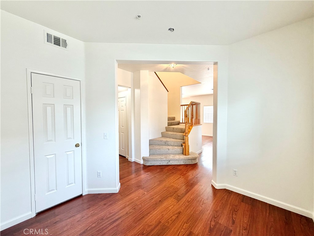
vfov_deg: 85.7
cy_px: 118
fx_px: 127
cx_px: 157
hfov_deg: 102.1
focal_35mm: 14
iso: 200
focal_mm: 2.22
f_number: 2.2
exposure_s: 1/120
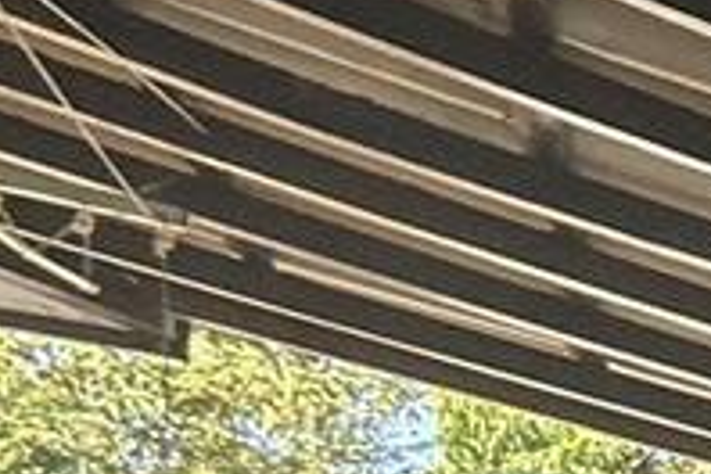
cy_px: 1253
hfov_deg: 10.6
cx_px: 2287
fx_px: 2093
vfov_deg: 10.5
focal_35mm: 106
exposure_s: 1/99
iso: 160
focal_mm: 2.22
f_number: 2.2
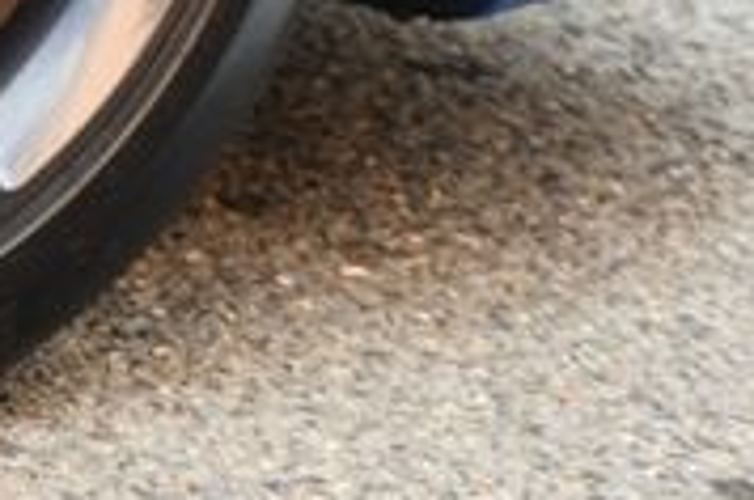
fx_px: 9722
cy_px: -318
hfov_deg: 4.4
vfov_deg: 2.9
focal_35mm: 465
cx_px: -390
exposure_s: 1/250
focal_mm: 86
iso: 400
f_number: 5.6
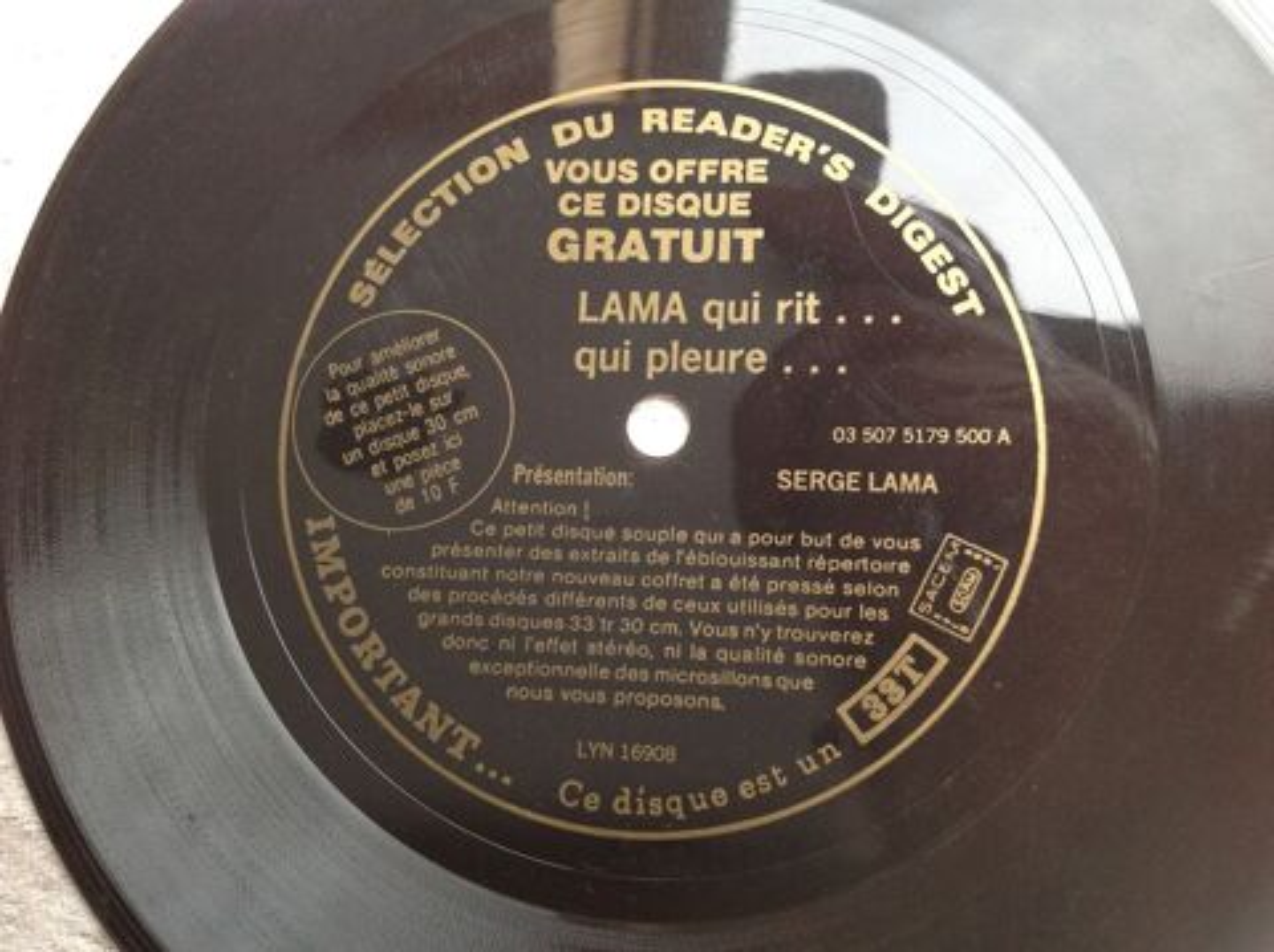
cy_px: 476
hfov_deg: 52.7
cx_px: 637
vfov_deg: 40.6
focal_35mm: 35
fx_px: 1287
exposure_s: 1/60
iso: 80
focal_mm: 4.28
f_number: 2.4
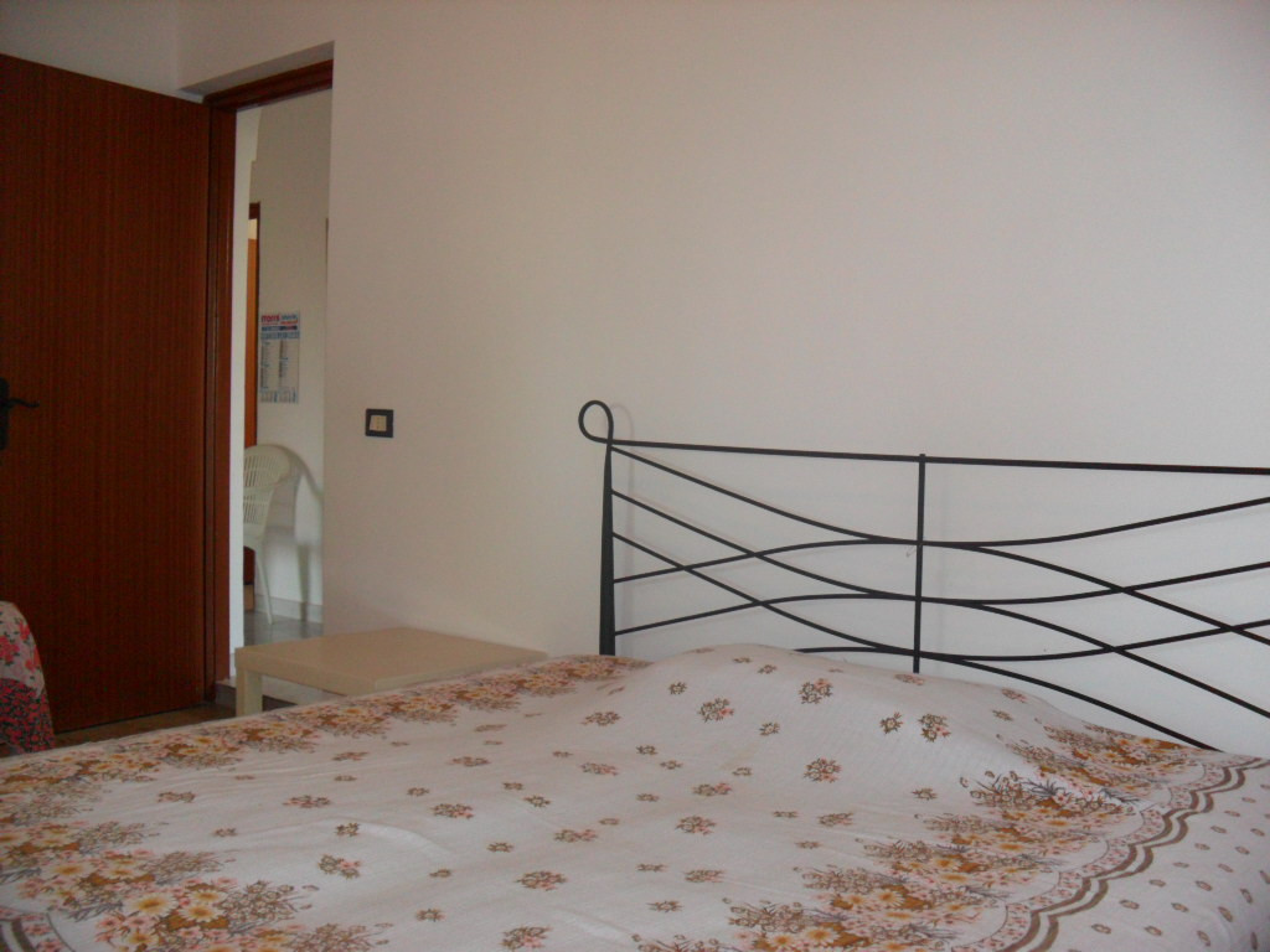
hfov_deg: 52.6
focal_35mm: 35
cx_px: 635
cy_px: 476
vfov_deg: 40.7
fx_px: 1284
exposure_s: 1/45
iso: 200
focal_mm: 6.3
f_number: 3
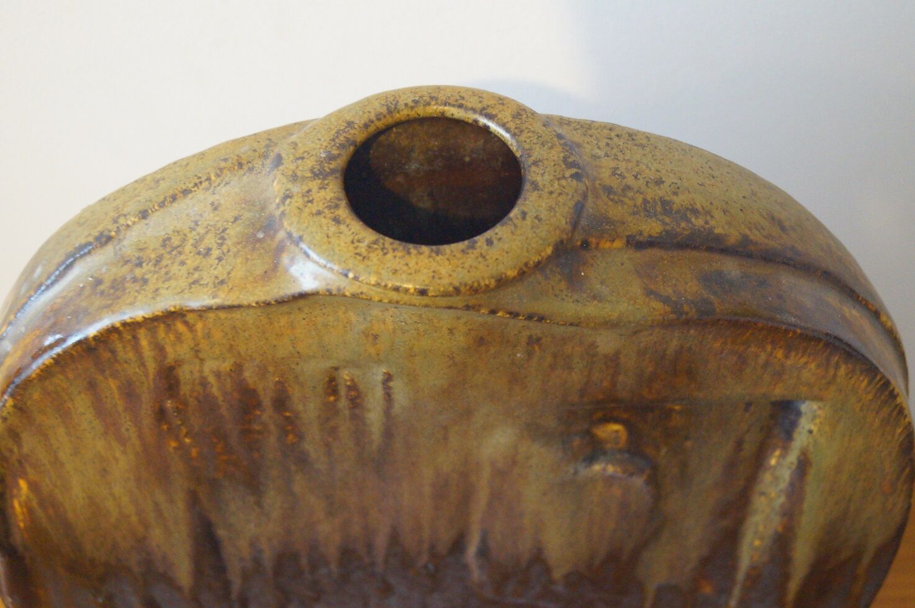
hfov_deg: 38.2
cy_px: 304
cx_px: 458
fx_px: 1320
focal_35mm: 52
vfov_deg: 25.9
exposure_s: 1/20
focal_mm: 35
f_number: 4.5
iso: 3200
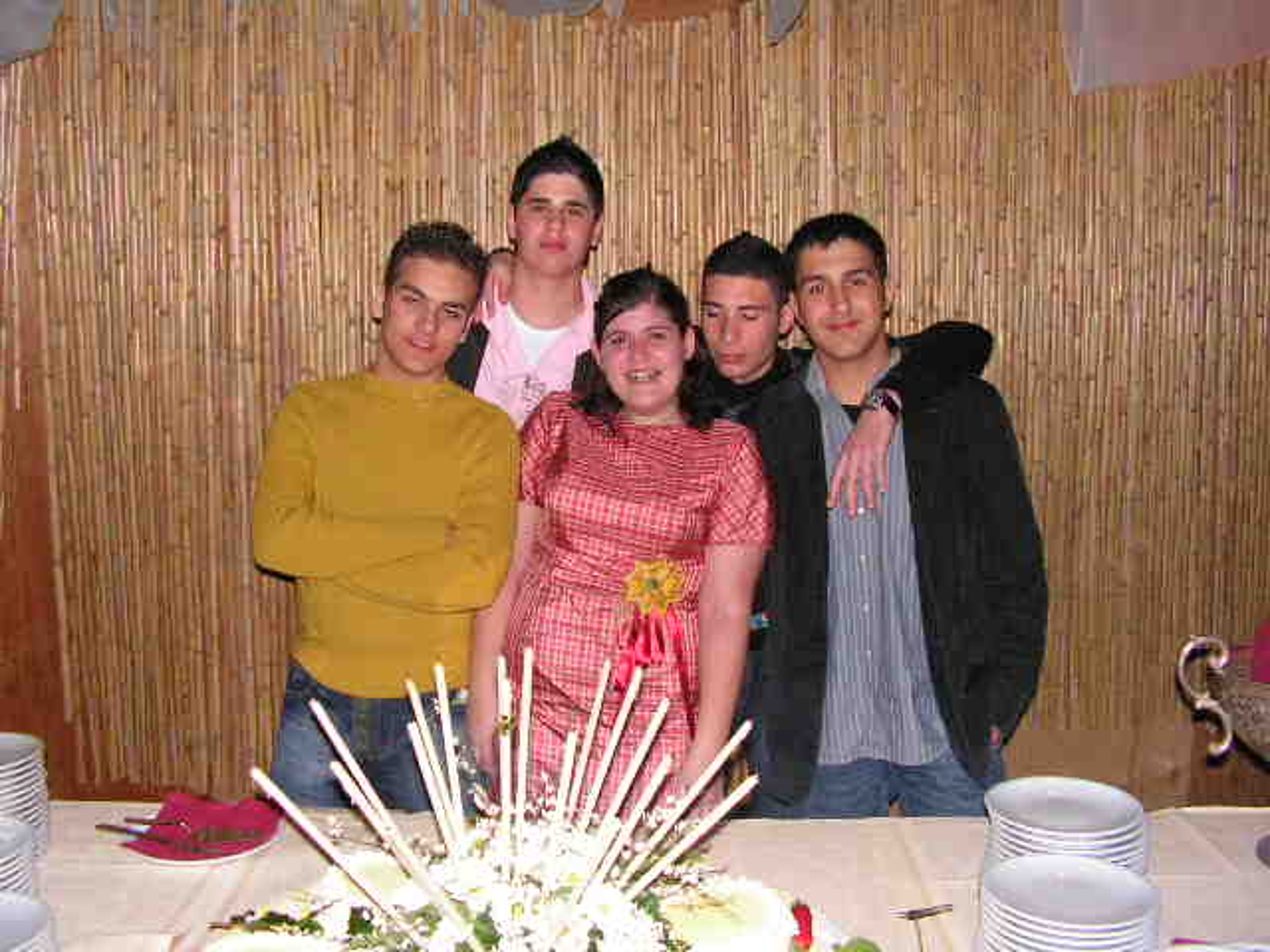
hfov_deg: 51.4
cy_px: 476
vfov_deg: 39.7
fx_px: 1321
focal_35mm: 36
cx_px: 635
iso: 200
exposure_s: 1/40
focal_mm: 6
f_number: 3.2
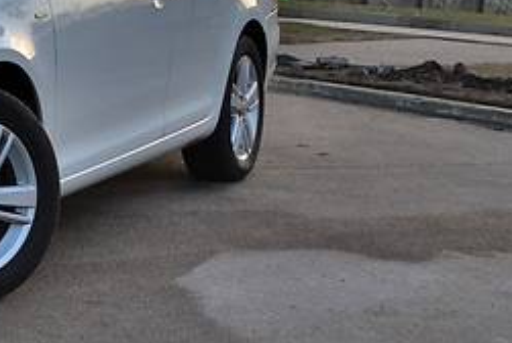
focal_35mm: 105
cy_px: 21
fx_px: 1495
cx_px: -161
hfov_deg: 18.1
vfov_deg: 12.9
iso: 200
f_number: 5.6
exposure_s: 1/125
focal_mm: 22
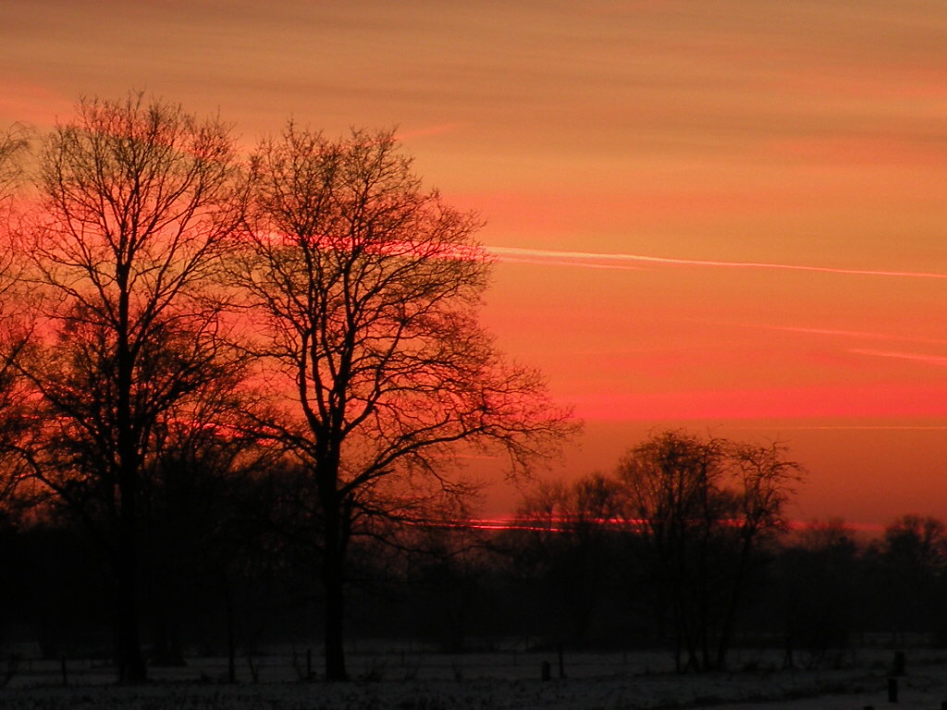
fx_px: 3256
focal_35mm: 119
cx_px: 474
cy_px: 355
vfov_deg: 12.5
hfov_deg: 16.6
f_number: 4.5
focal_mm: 21
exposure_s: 1/16
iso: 64
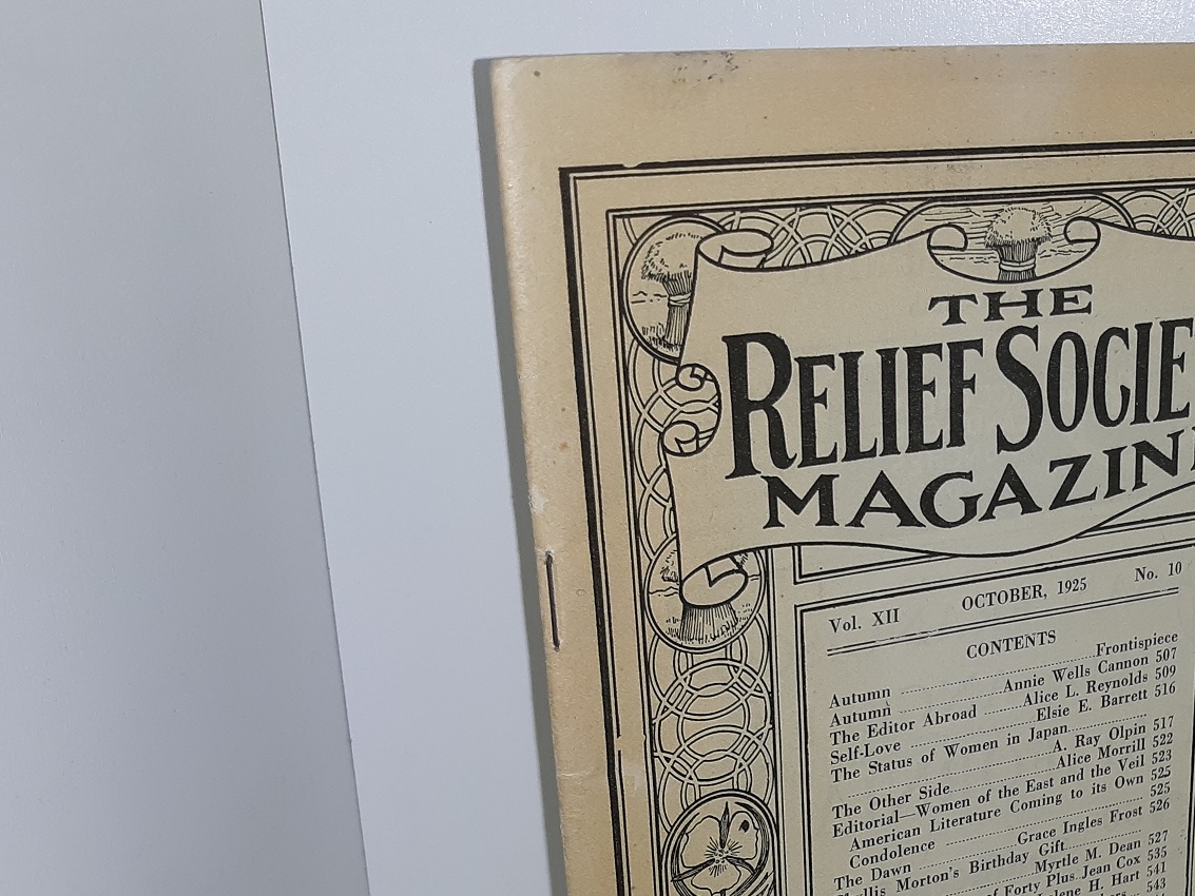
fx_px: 1761
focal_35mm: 51
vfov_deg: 27.8
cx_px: 986
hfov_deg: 36.0
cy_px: 748
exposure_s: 1/183
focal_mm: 3.7
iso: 40
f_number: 1.7
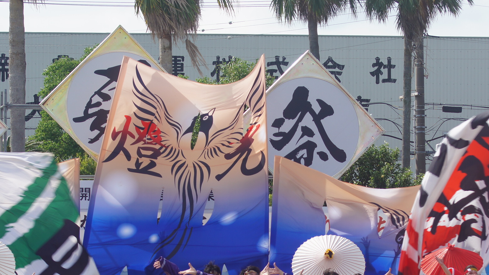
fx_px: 2410
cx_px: 209
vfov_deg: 6.5
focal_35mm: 186
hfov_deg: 11.6
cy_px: 214
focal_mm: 75
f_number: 8
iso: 100
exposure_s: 1/160
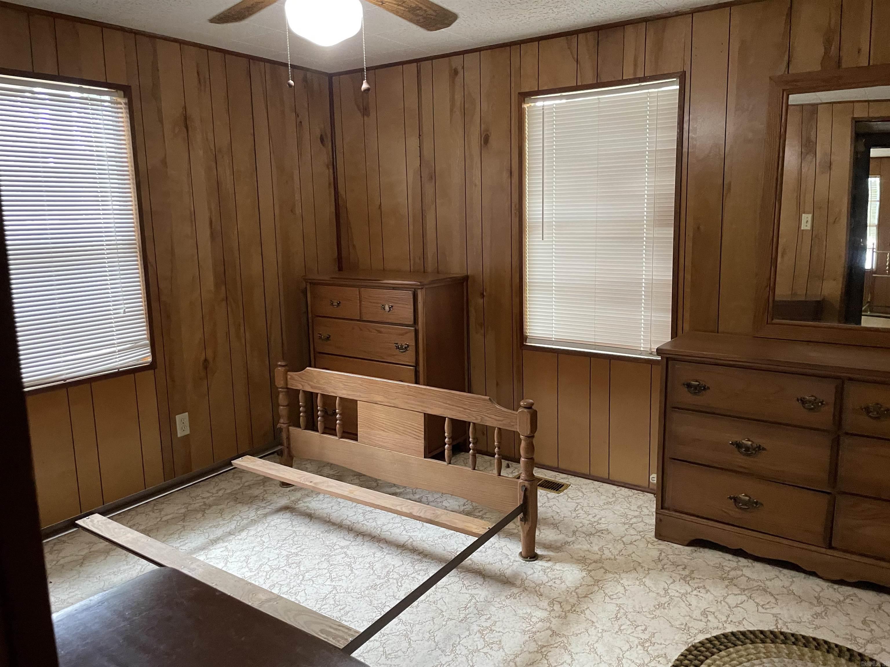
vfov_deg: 53.1
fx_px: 668
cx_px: 445
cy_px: 334
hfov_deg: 67.3
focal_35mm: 26
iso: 400
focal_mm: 4.2
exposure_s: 1/60
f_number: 1.6
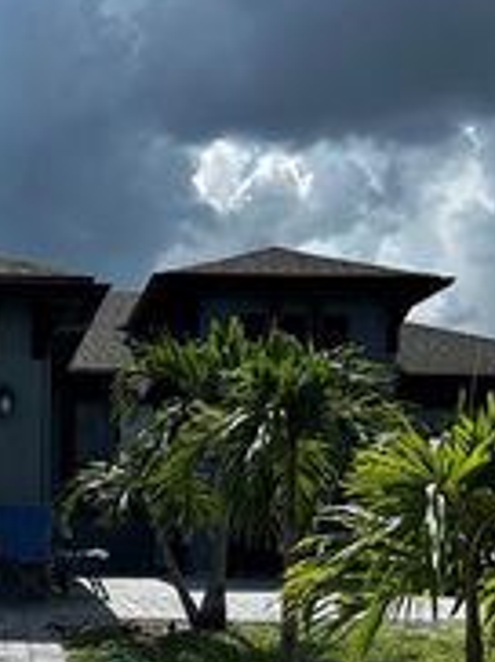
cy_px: 518
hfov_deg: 21.9
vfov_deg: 28.9
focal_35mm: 66
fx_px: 1261
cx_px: 87
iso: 80
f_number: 1.78
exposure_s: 1/5263
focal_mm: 6.86
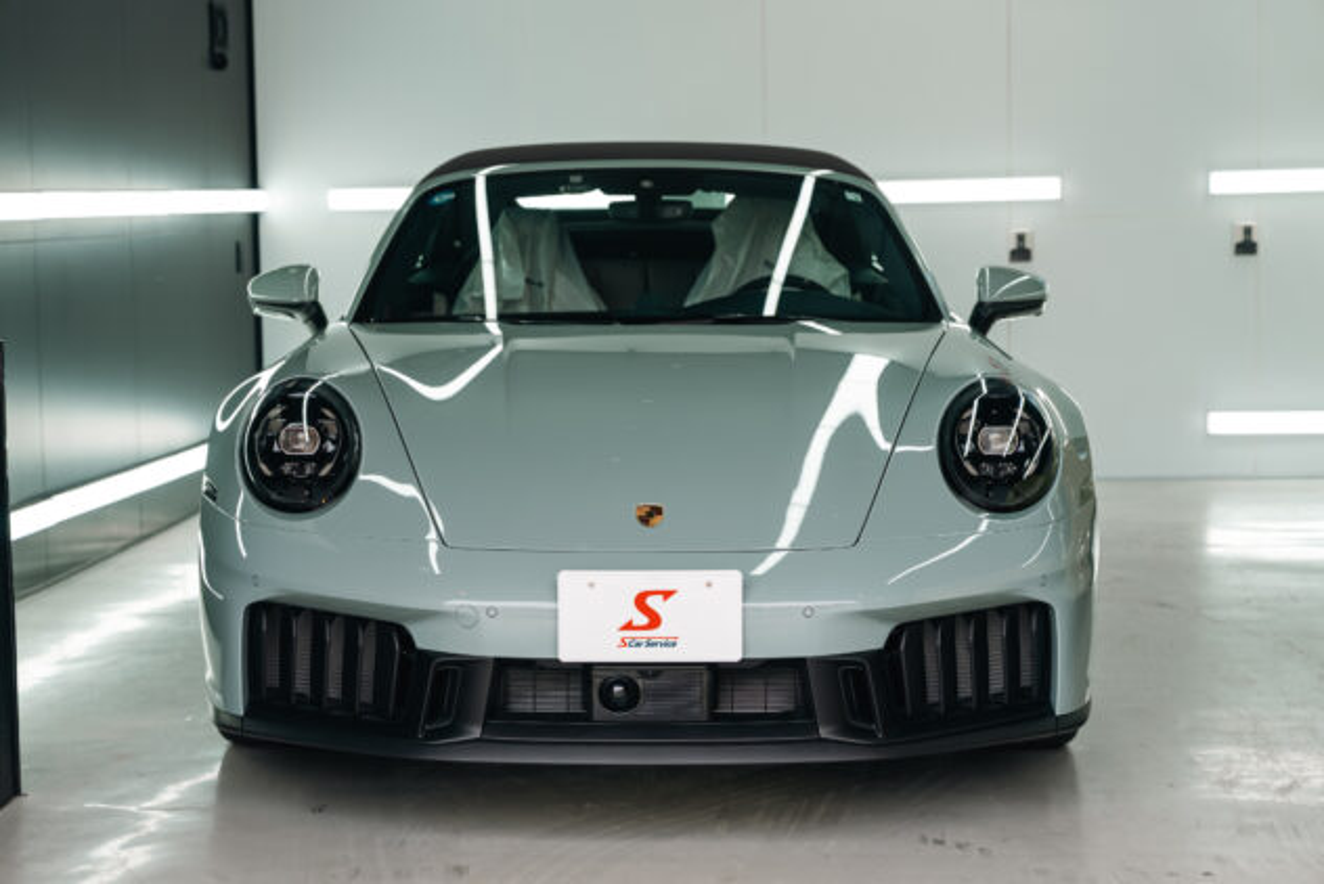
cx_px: 662
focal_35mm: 70
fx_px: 2575
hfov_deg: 28.8
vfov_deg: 19.5
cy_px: 442
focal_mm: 70
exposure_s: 1/125
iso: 100
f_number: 4
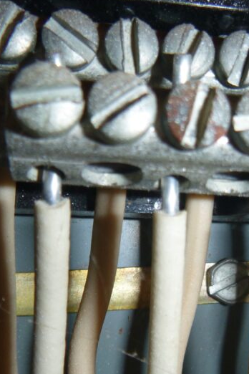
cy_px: 247
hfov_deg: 26.3
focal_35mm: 51
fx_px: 529
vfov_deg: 38.5
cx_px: 174
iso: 100
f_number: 3.9
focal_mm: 4.5
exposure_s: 1/60
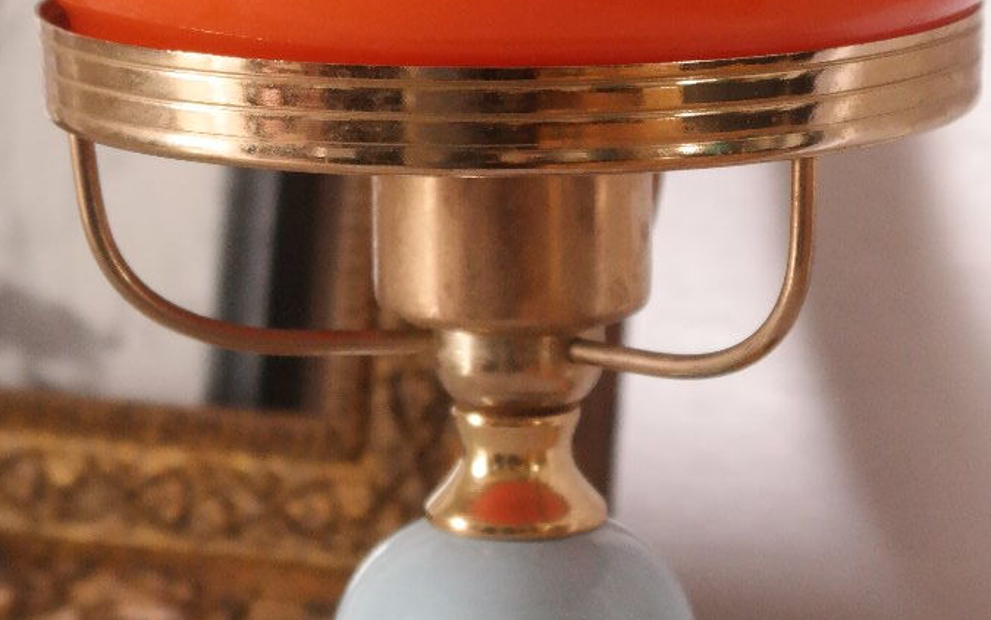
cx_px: 518
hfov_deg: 10.4
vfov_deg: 6.5
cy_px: 62
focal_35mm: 201
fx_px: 5429
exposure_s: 1/30
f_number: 9
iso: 1600
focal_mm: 50
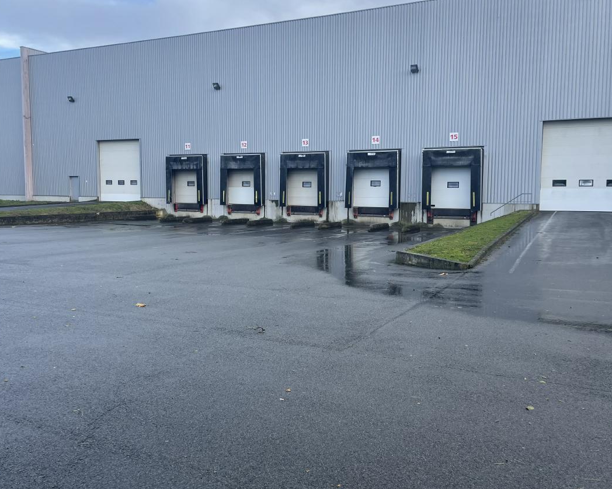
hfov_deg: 57.2
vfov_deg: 47.1
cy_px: 232
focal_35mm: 31
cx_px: 300
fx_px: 561
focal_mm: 4.2
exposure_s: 1/647
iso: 32
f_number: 1.6
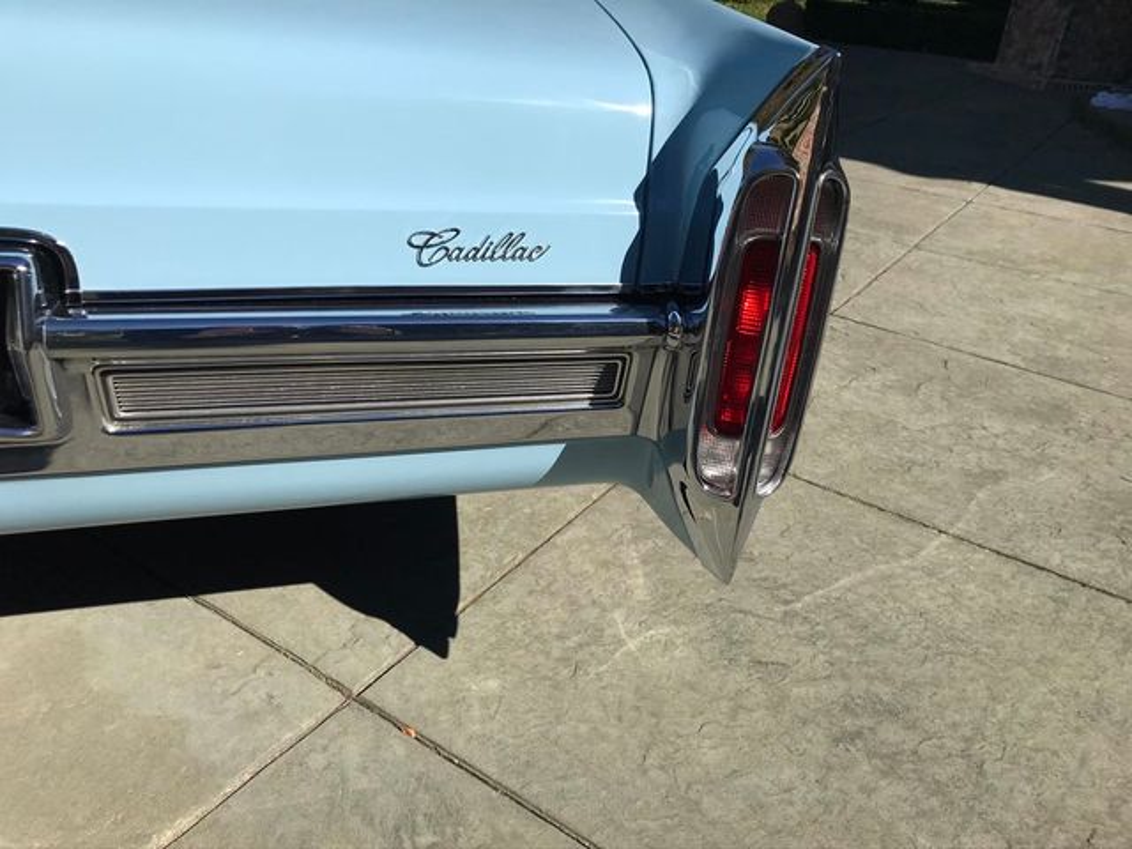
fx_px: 916
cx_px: 566
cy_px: 424
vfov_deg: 49.7
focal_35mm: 28
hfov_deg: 63.4
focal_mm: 3.99
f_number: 1.8
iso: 20
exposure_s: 1/4566
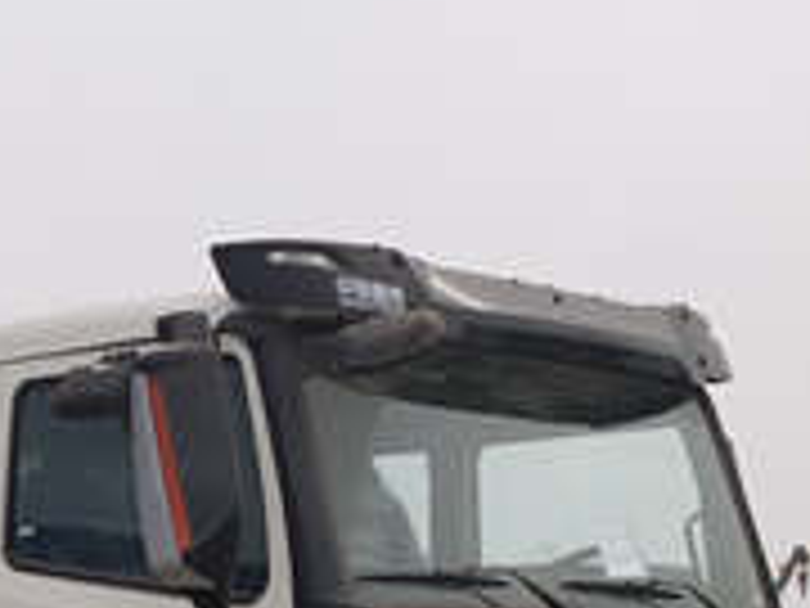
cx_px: -130
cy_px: 811
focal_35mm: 120
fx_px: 2808
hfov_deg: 15.9
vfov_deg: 12.0
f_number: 1.6
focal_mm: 5.56
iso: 50
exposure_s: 1/3559
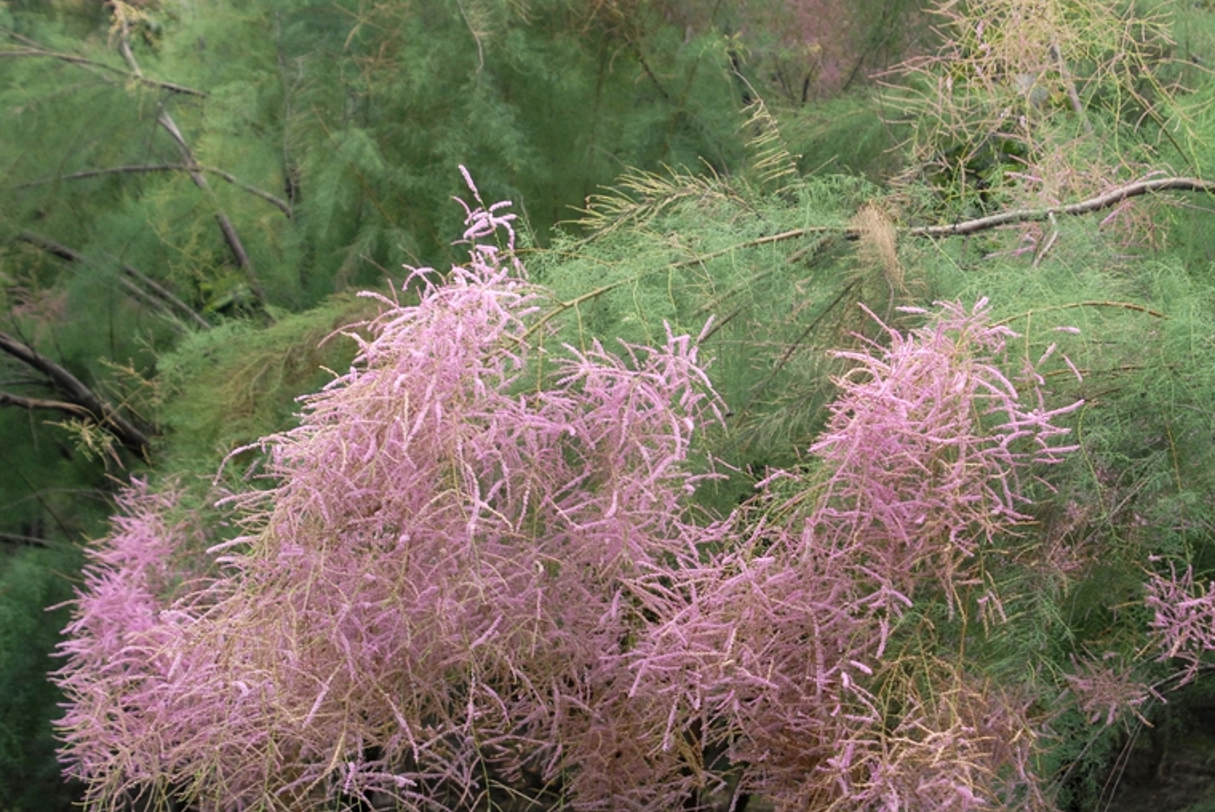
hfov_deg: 21.9
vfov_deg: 14.7
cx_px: 692
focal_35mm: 93
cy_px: 402
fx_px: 3141
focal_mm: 46
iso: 400
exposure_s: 1/180
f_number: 7.1
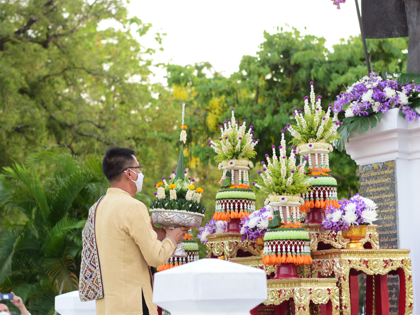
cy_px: 178
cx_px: 185
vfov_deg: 16.1
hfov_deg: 21.3
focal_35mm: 92
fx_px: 1116
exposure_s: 1/200
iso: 640
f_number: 3.2
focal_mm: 50
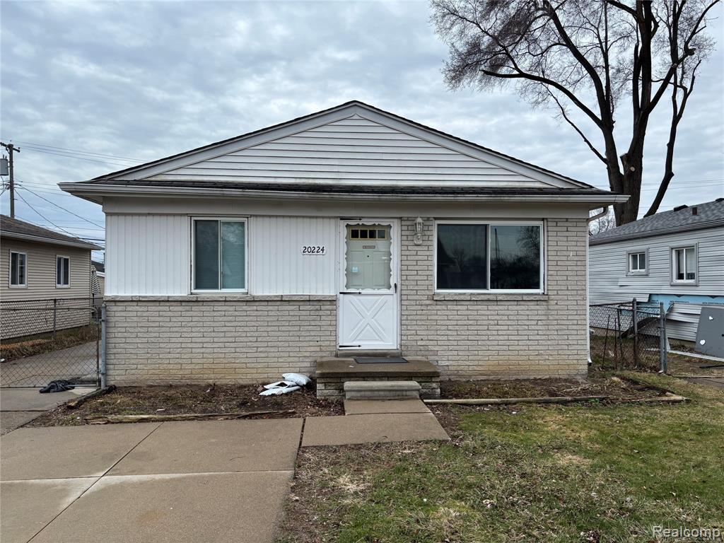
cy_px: 272
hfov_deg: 67.3
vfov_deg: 53.1
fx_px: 544
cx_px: 362
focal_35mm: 26
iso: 50
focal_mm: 5.96
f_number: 1.6
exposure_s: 1/2571
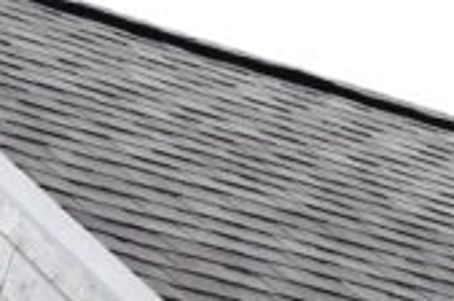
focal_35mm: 239
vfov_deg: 5.7
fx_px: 3012
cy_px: 435
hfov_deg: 8.6
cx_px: 492
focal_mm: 35
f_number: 4.5
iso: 200
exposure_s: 1/400
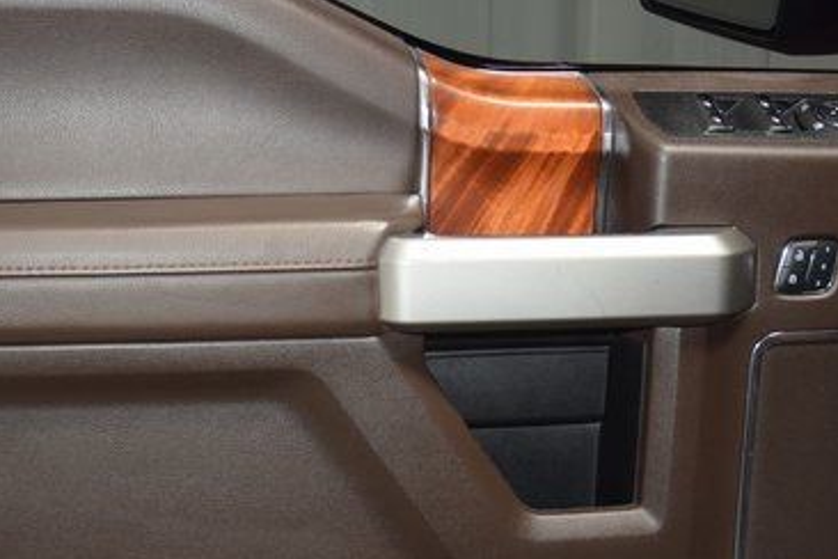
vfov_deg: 21.5
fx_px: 1466
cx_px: 385
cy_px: 377
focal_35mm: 63
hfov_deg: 31.9
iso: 1250
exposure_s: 1/60
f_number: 3.8
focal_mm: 24
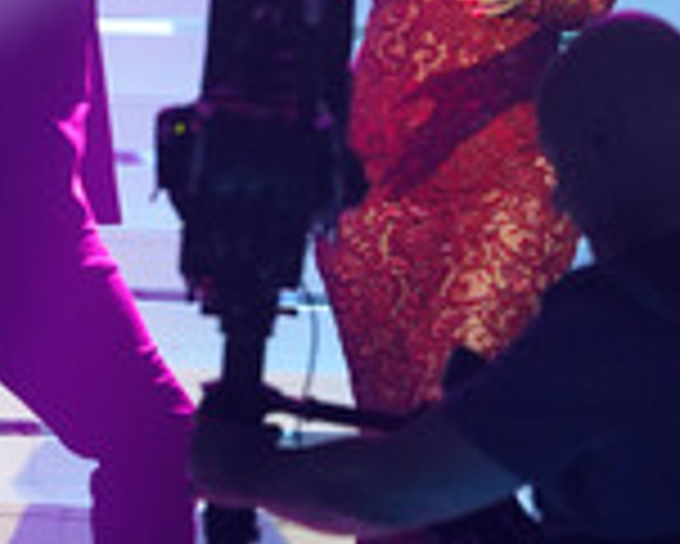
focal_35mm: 1003
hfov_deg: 1.9
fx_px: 20199
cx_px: 480
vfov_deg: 1.5
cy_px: -112
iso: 6400
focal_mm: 359
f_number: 6.3
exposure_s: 1/250
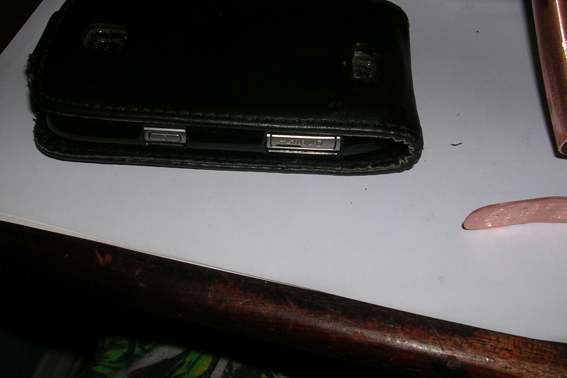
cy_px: 147
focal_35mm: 48
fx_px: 756
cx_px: 257
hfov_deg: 41.1
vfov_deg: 28.0
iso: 50
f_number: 5.6
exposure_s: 1/60.1
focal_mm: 5.8
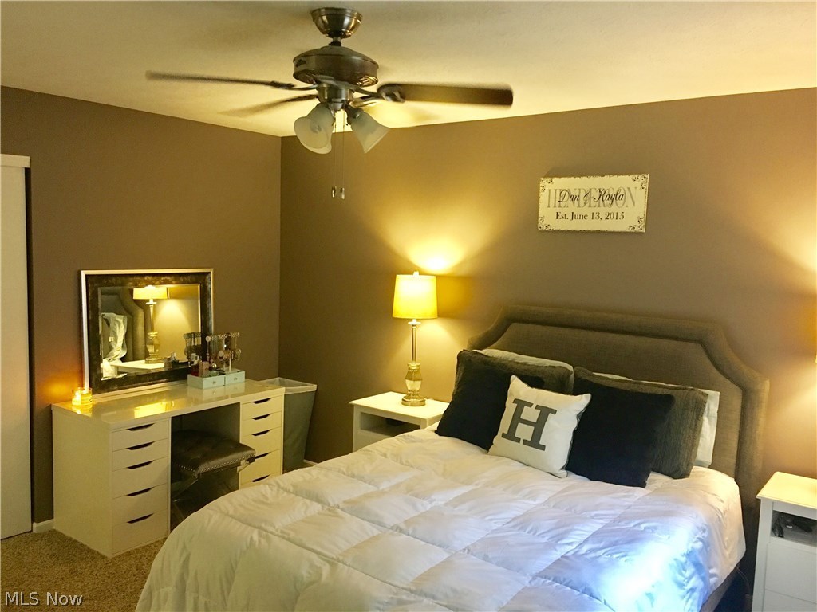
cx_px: 408
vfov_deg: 48.2
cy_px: 306
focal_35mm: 29
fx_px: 684
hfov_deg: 61.7
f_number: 2.2
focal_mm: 4.15
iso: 200
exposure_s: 1/24
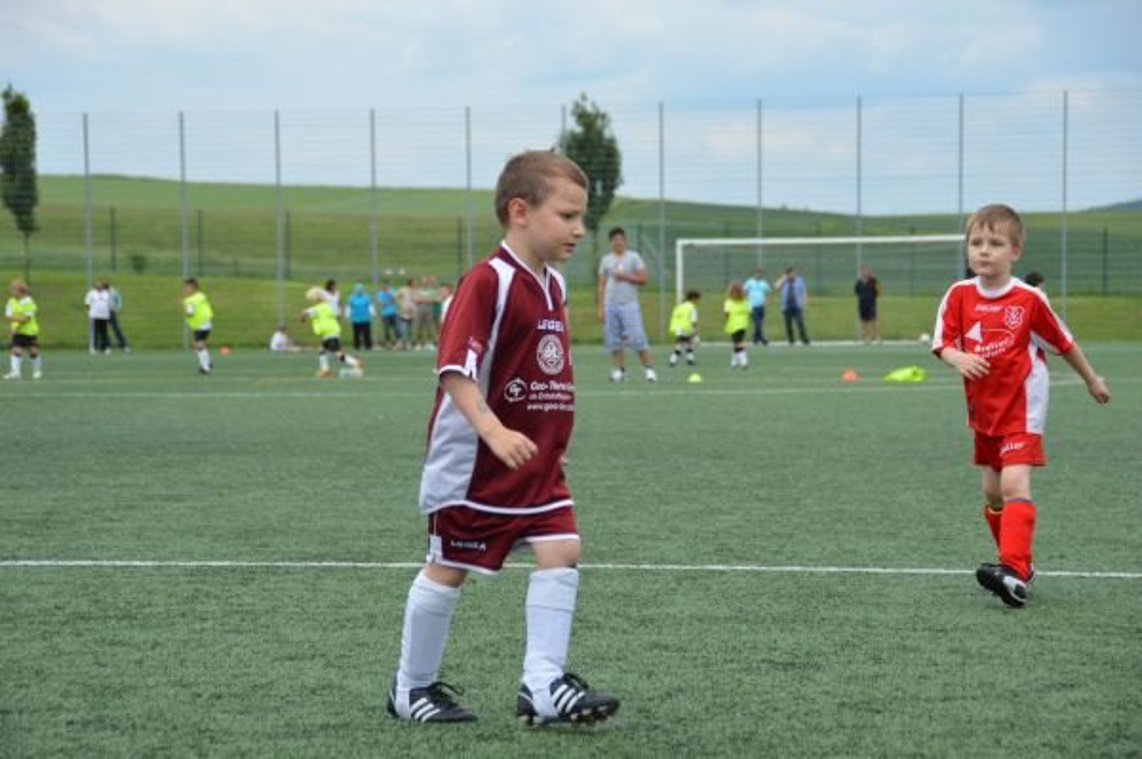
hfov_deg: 16.7
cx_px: 571
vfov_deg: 11.1
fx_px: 3899
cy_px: 380
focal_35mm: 123
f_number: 5.6
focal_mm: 82
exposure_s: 1/1600
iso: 400
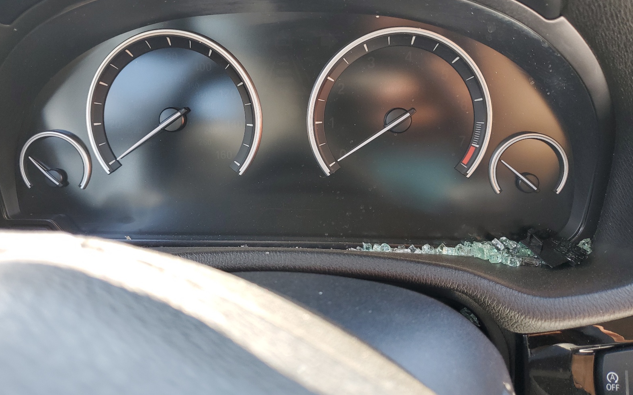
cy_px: 163
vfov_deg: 44.4
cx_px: 312
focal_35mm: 28
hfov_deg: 66.5
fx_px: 483
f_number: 1.5
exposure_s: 1/145
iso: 50
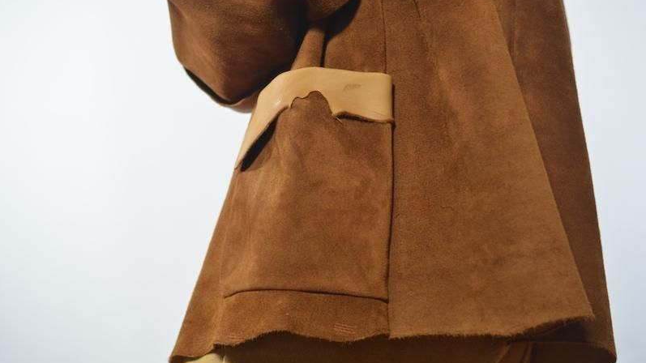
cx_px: 323
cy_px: 155
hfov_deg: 33.3
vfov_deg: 19.1
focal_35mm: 63
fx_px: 1079
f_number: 4
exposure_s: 1/60
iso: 800
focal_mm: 40
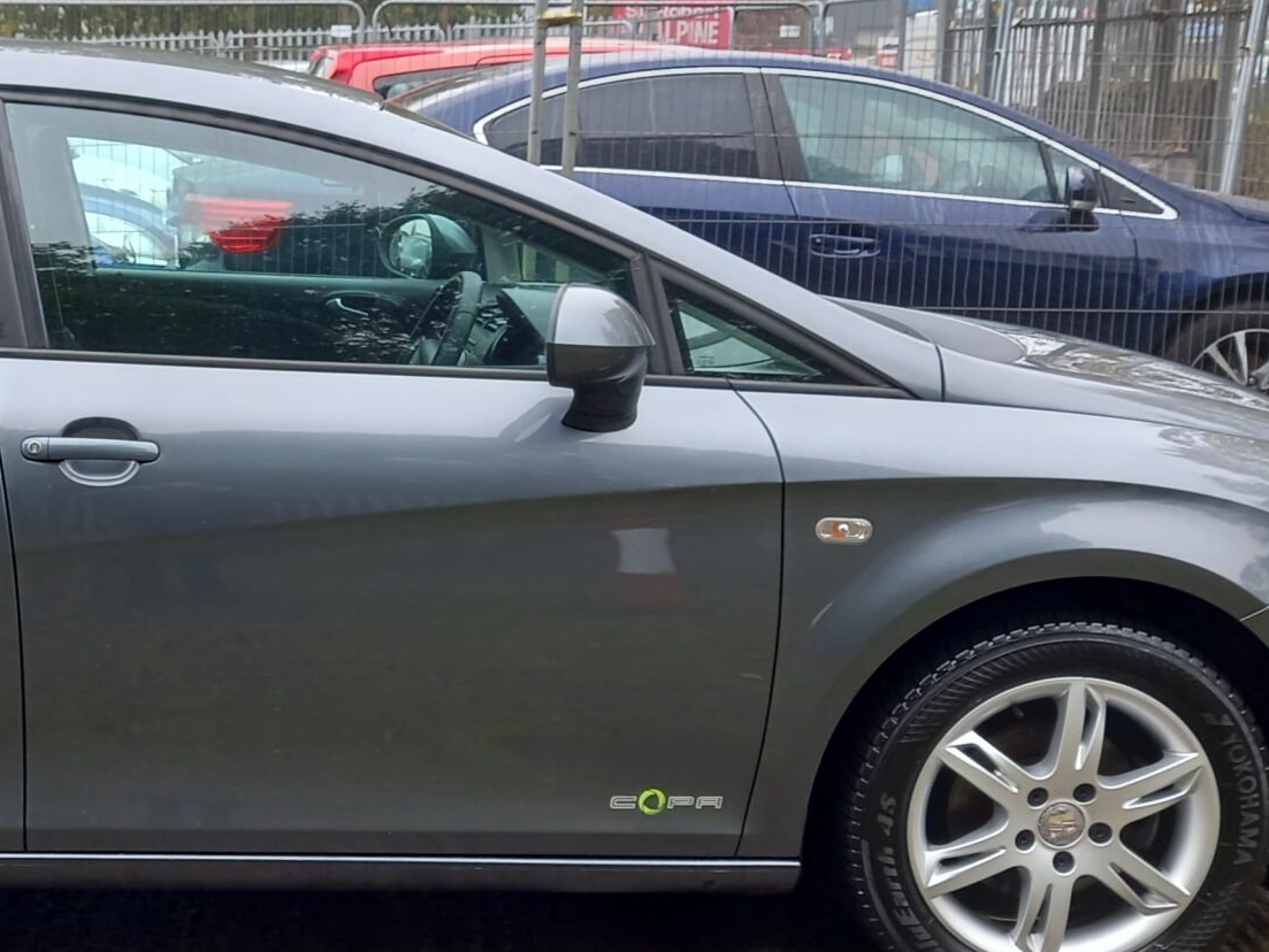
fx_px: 2127
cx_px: 179
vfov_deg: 25.2
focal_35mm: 58
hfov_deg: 31.9
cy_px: 504
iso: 50
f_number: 2
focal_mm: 4.6
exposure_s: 1/60
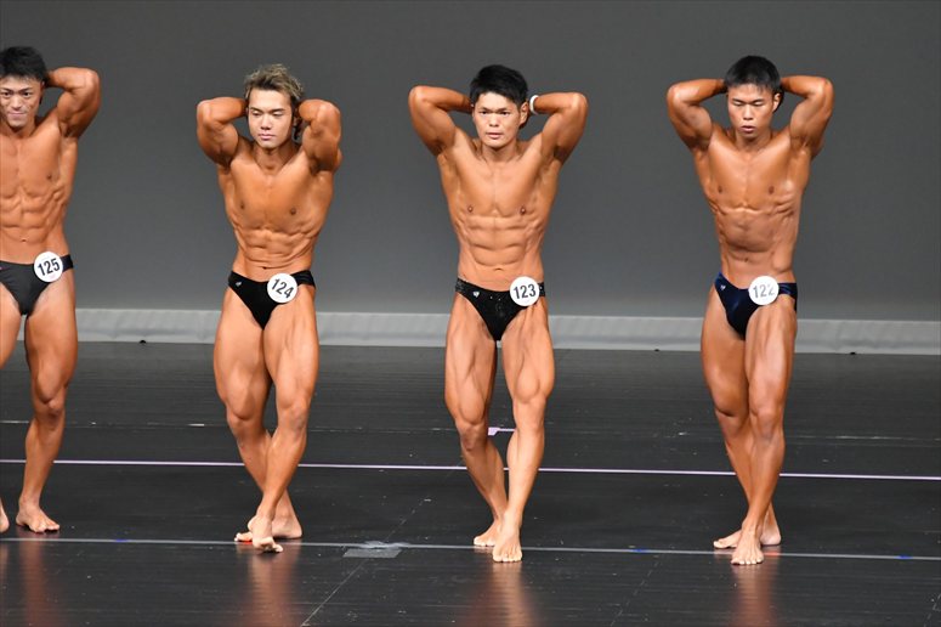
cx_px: 470
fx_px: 8230
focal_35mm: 315
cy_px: 314
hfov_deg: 6.5
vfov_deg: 4.4
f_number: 5.6
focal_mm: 210
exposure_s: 1/400
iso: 5000
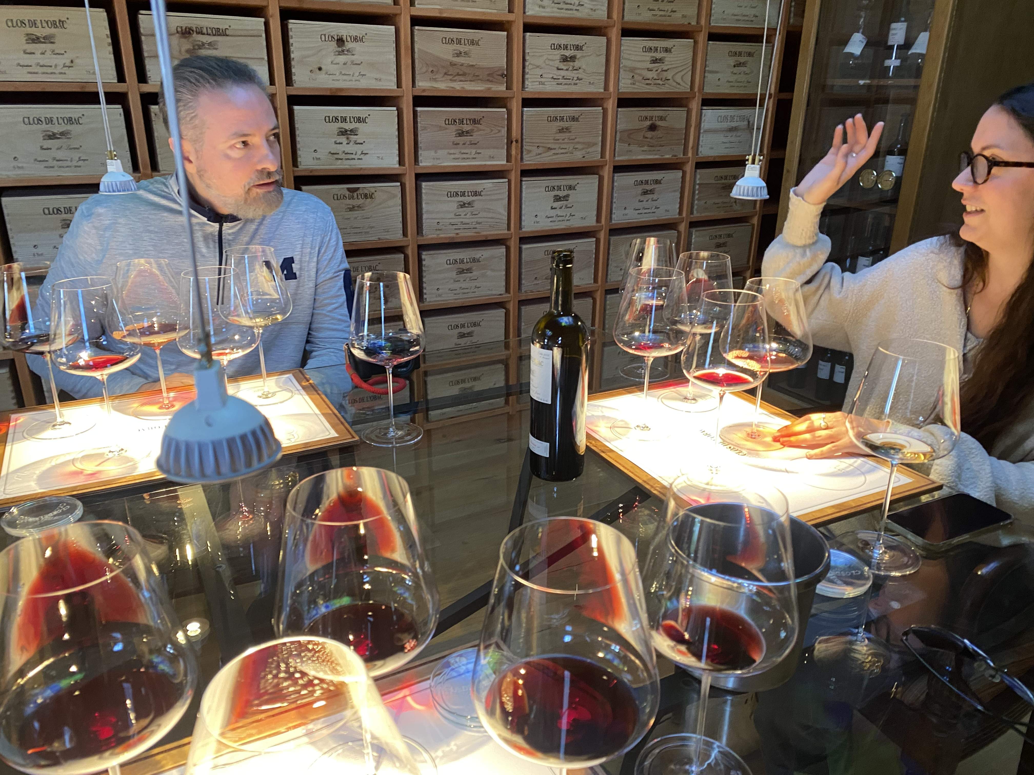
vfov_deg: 53.1
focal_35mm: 26
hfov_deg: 67.3
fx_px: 777
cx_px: 517
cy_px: 388
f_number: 1.8
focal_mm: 4.25
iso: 200
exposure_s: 1/50
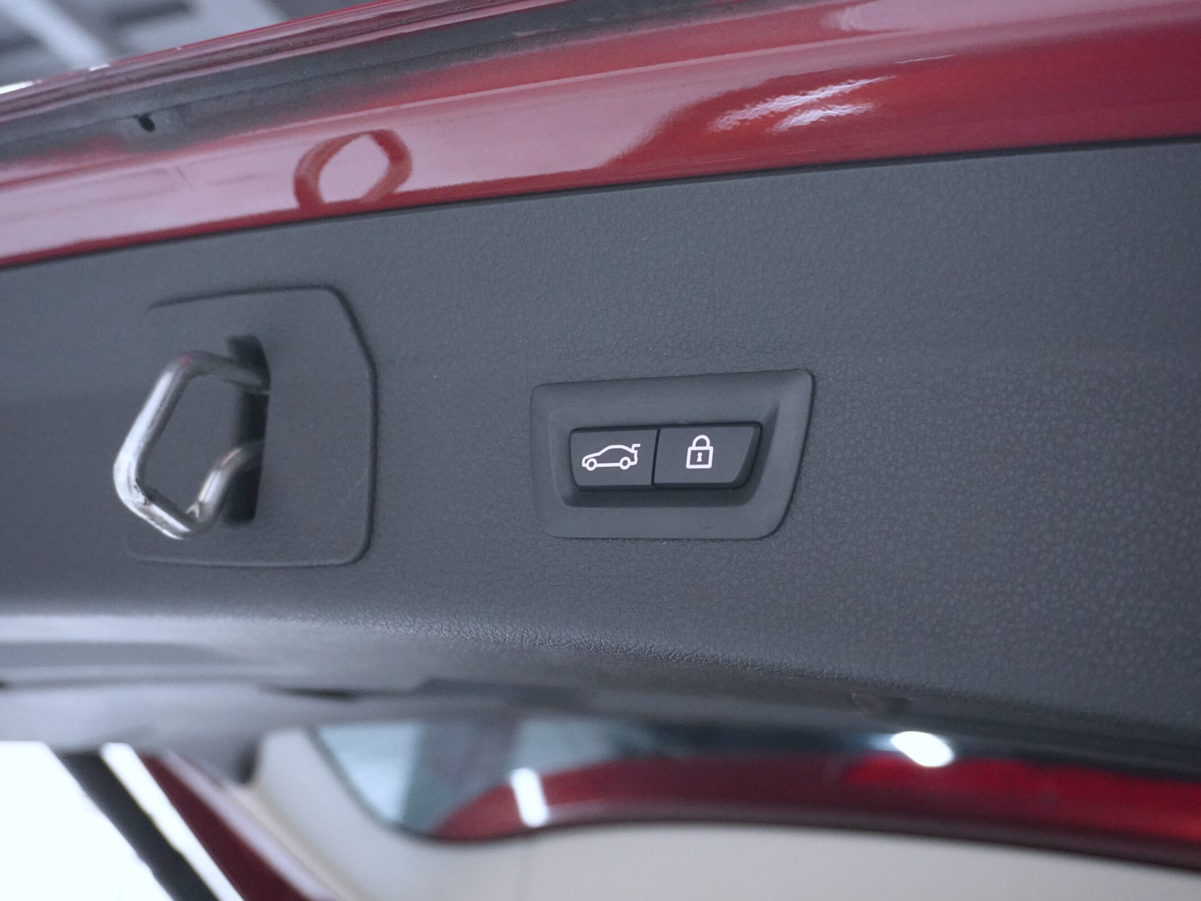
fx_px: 1373
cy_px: 425
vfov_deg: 36.3
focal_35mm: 40
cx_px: 660
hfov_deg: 47.2
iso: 4000
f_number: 4
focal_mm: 23
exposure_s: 1/60
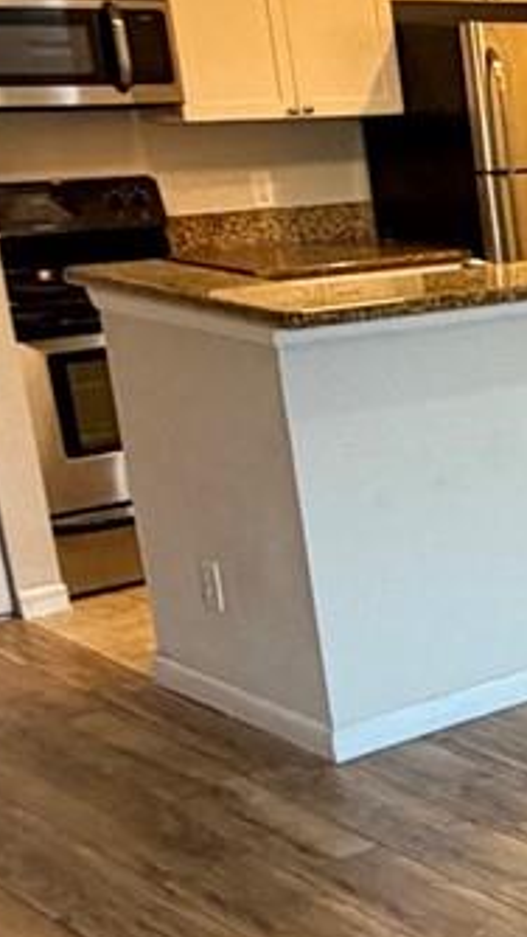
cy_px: 620
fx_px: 1813
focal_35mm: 73
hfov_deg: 13.3
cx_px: 1166
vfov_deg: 28.8
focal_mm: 2.22
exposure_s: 1/60
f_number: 2.2
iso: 400
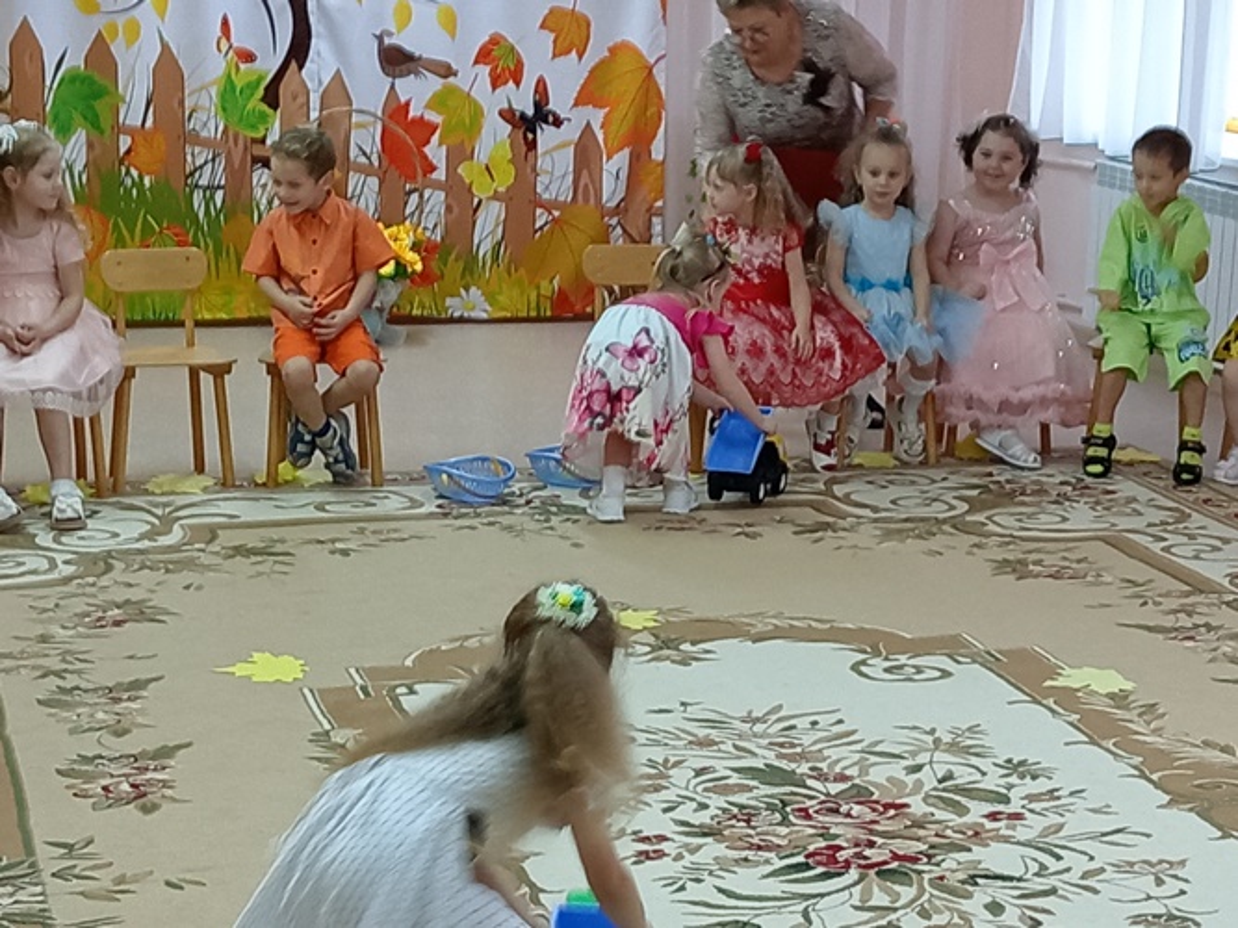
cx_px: 619
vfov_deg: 19.4
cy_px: 464
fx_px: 2718
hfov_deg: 25.7
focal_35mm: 76
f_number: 1.8
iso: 255
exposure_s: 1/25
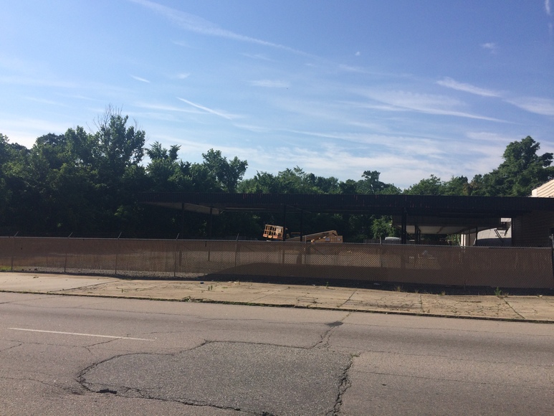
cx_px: 277
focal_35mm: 29
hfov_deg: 61.7
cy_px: 208
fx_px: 464
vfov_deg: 48.2
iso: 32
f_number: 2.2
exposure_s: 1/3425
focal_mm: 4.15
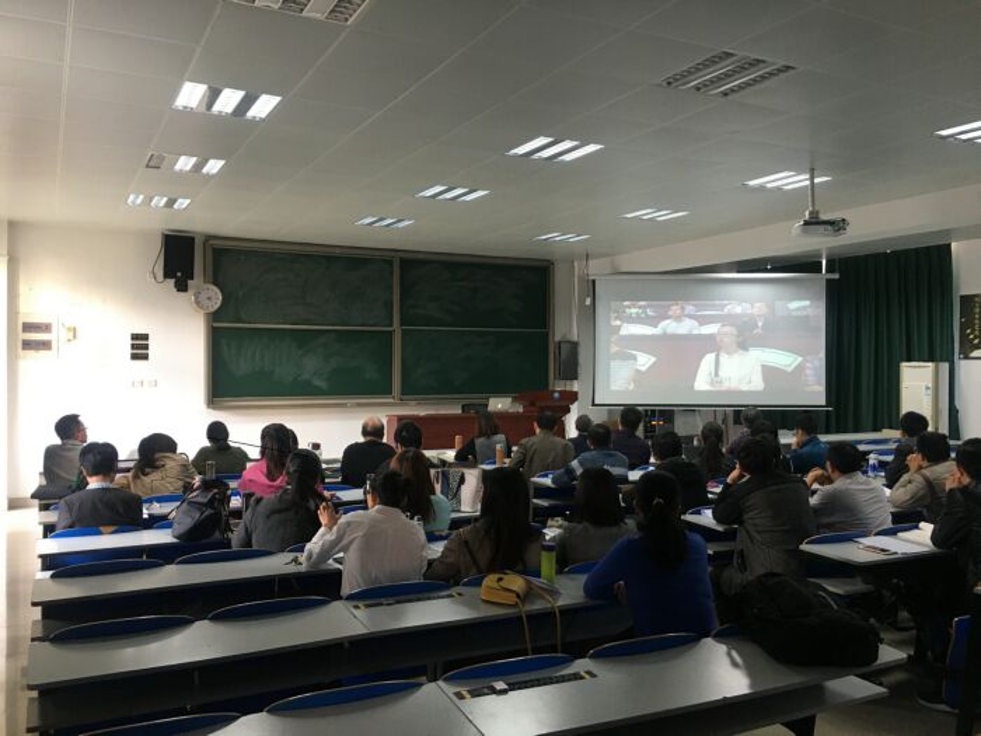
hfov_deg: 61.7
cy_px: 368
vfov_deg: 48.2
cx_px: 490
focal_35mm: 29
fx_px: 822
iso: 64
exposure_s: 1/17
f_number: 2.2
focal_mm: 4.15
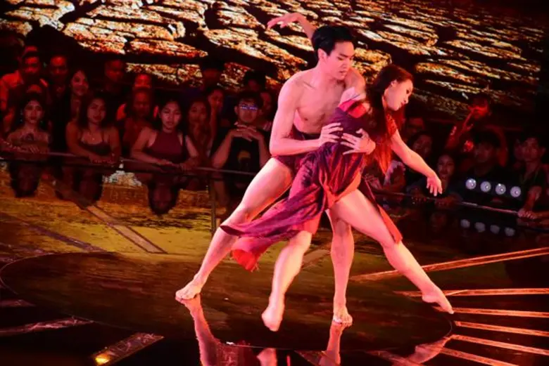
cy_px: 183
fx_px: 2403
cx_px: 274
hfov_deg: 13.0
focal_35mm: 158
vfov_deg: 8.7
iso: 6400
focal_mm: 105
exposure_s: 1/250
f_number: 5.6
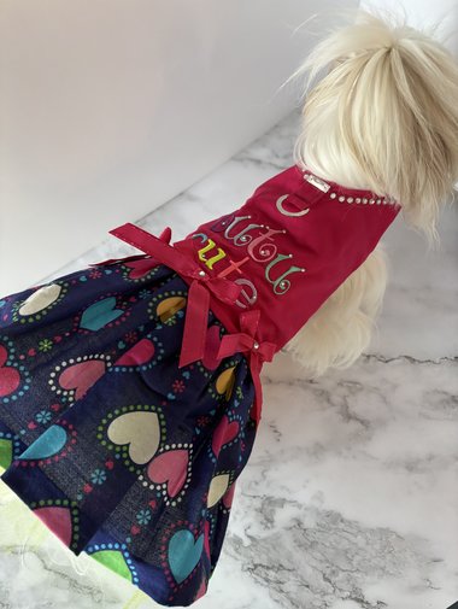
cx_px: 229
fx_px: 458
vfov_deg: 67.2
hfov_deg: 53.2
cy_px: 304
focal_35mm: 26
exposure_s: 1/60
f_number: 1.6
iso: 320
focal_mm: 5.96
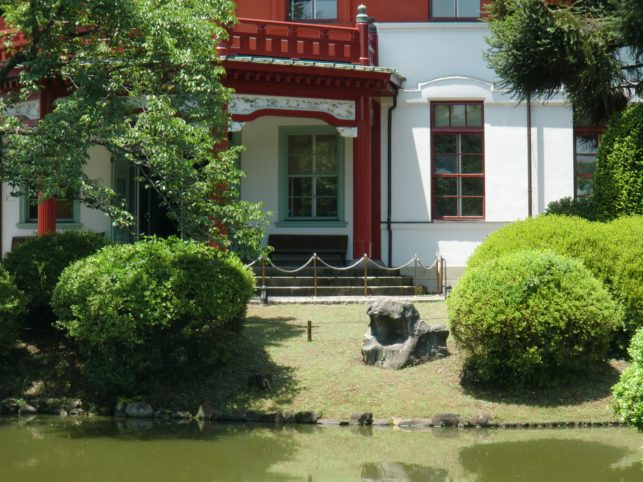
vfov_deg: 13.0
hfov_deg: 17.3
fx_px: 2118
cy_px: 241
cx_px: 322
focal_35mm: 114
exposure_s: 1/125
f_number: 5.4
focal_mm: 19.98
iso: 64
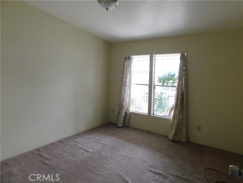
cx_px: 122
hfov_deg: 73.9
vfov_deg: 58.9
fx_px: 161
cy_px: 92
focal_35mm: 23
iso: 125
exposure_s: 1/40
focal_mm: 4
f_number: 3
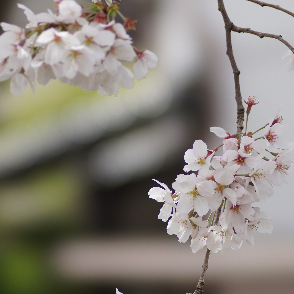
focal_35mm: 380
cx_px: 187
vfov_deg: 4.6
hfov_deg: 4.6
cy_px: 112
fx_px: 3651
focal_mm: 135
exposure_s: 1/320
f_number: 4.5
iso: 100
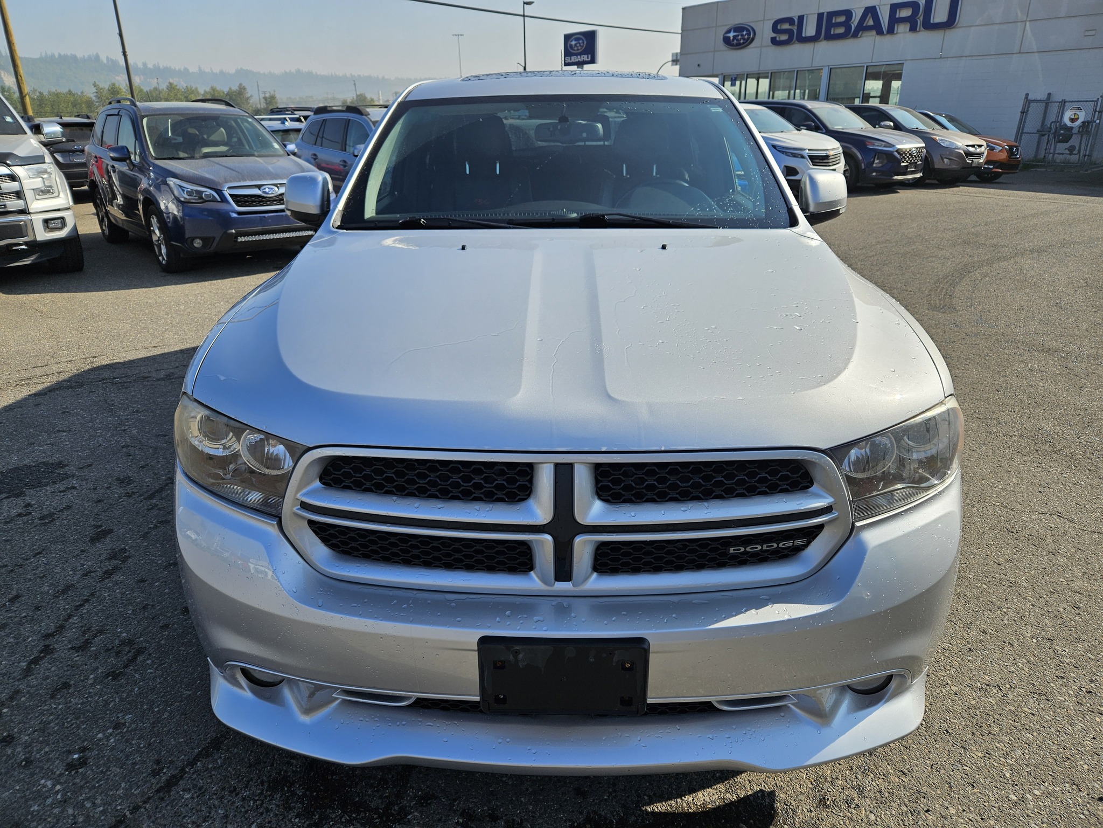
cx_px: 552
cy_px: 414
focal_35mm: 23
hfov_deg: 73.9
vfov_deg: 58.9
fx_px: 733
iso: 25
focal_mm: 5.4
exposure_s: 1/1859
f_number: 1.8
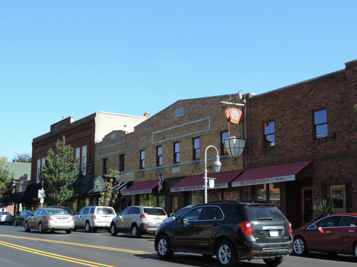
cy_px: 134
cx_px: 178
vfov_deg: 29.1
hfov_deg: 38.2
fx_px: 516
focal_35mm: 50
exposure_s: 1/400
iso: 80
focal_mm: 8.9
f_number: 3.6
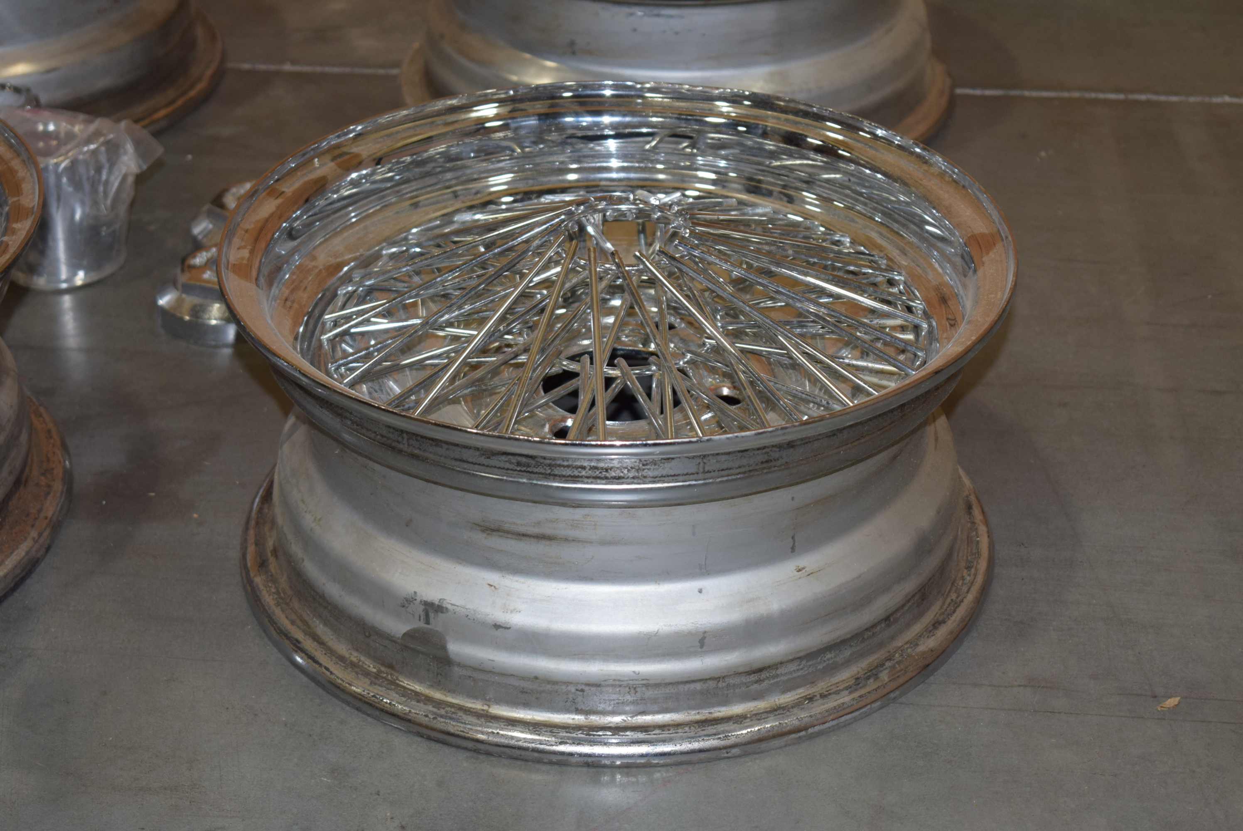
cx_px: 622
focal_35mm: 82
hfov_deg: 24.6
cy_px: 416
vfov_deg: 16.6
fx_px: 2851
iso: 720
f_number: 5.6
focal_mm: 55
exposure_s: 1/30
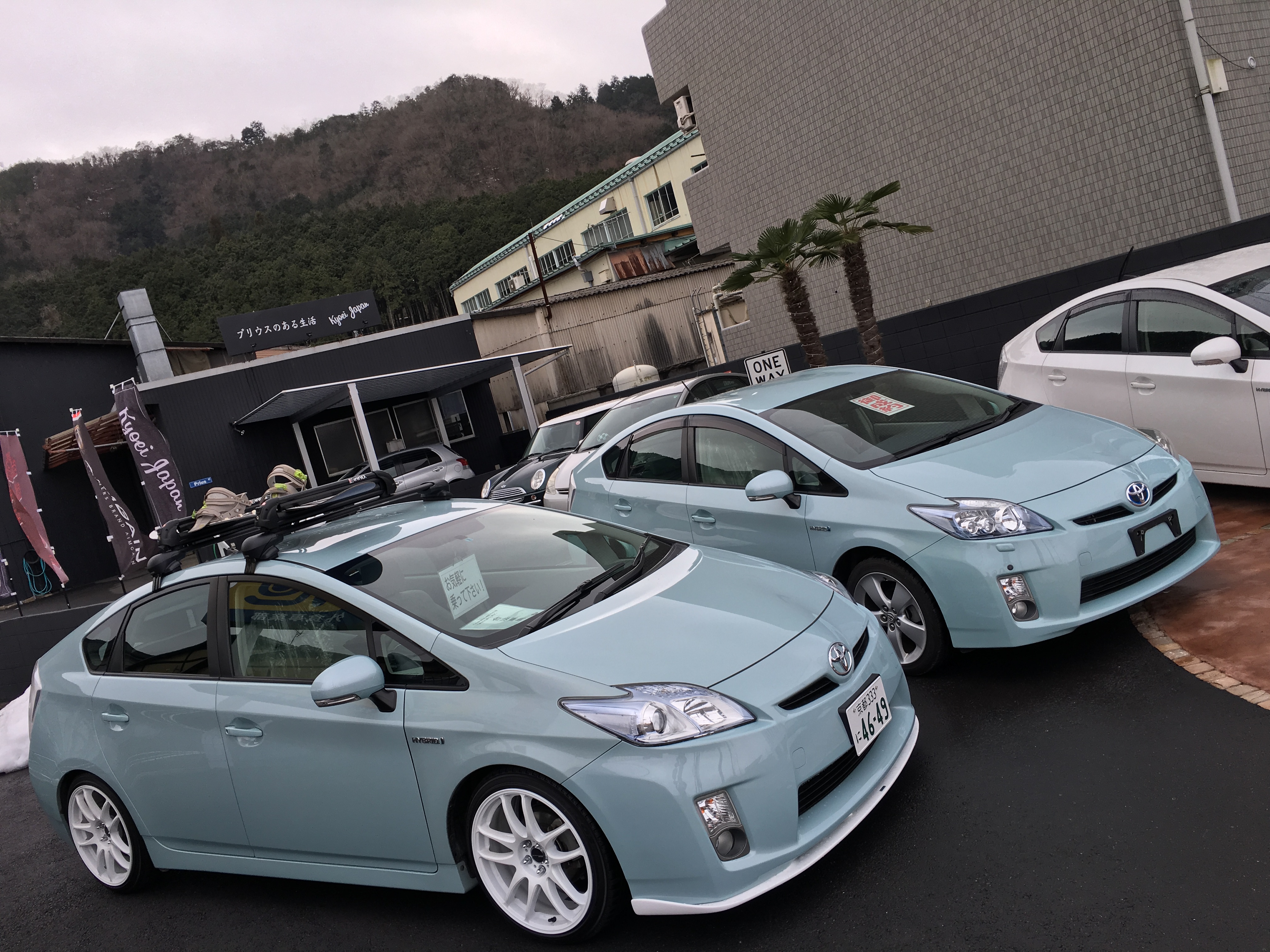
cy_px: 476
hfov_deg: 61.7
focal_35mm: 29
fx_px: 1064
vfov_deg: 48.2
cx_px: 635
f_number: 2.2
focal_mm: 4.15
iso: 25
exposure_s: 1/582
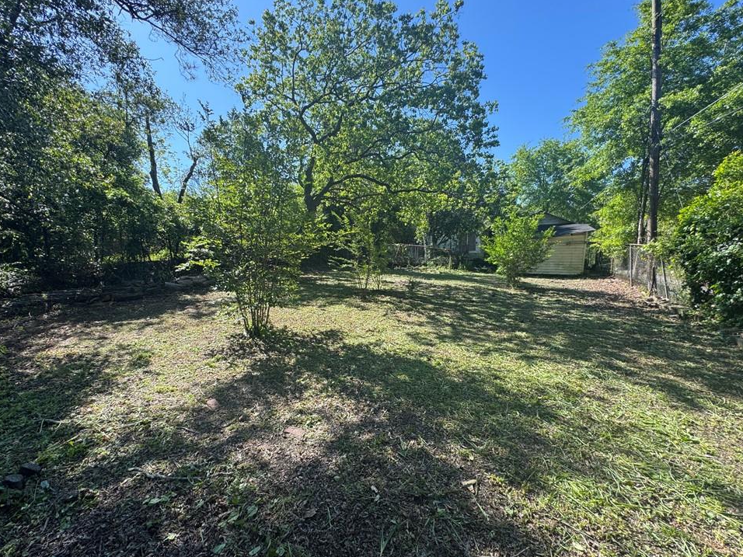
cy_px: 283
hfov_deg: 98.1
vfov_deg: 81.7
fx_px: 322
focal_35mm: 15
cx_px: 351
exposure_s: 1/397
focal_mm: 2.22
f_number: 2.2
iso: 40
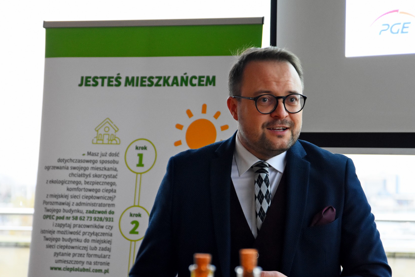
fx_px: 1233
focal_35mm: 107
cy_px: 166
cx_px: 252
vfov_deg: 12.8
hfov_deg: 19.1
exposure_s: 1/50
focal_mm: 58
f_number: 4
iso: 1600
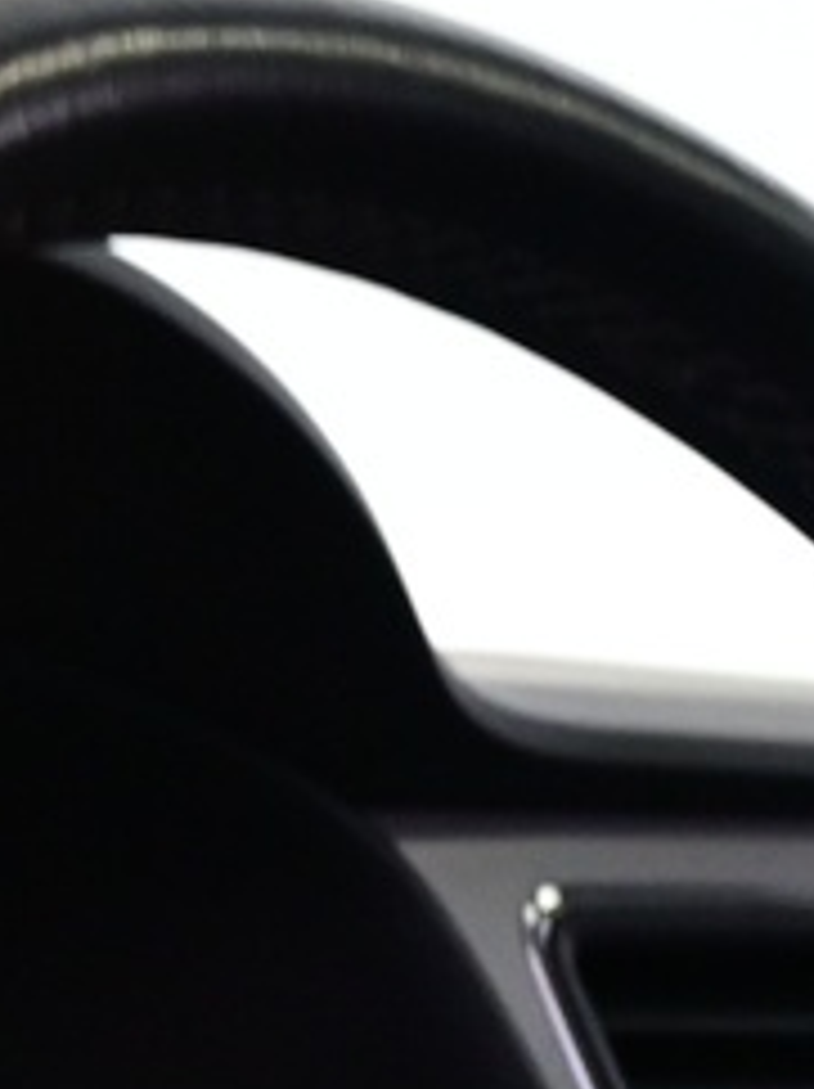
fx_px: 5924
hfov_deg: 7.6
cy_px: 1912
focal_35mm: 189
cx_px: 1471
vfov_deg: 10.0
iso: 1250
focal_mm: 19.5
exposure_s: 1/30
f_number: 3.8
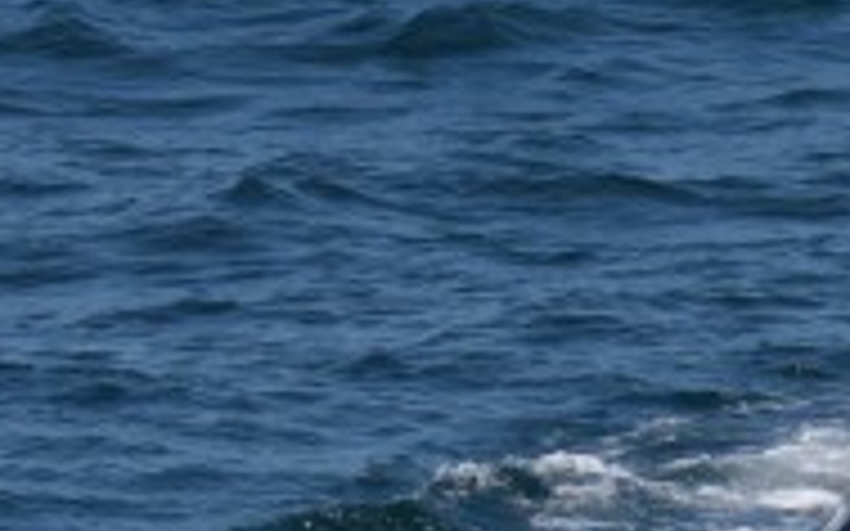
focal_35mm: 543
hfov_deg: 3.8
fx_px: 12575
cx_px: 1376
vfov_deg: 2.4
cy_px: 450
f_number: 5.6
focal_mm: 62
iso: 200
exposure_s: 1/1600
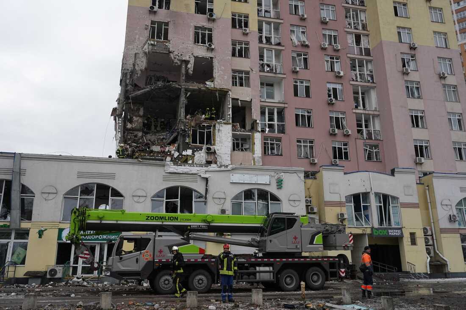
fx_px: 388
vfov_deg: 43.6
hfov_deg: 61.9
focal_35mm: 30
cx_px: 233
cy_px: 155
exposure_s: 1/800
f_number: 5.6
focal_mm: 30
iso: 1000
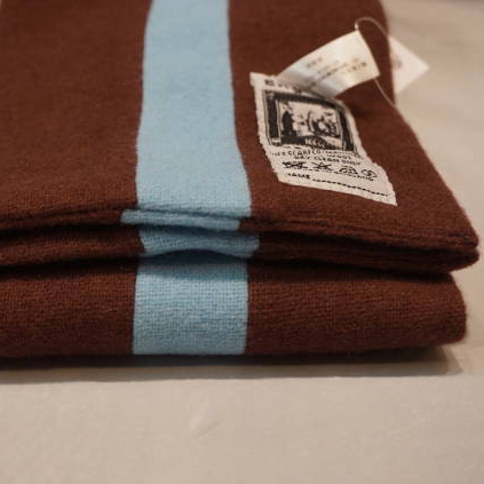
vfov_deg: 31.6
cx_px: 190
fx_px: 854
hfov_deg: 31.5
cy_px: 243
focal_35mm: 54
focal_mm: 28
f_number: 4.5
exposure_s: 1/60
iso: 1000
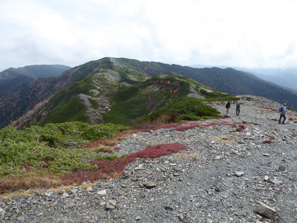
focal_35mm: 25
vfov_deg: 54.9
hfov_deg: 69.4
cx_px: 148
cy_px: 112
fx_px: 214
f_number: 3.3
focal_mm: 4.3
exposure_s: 1/800
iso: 100
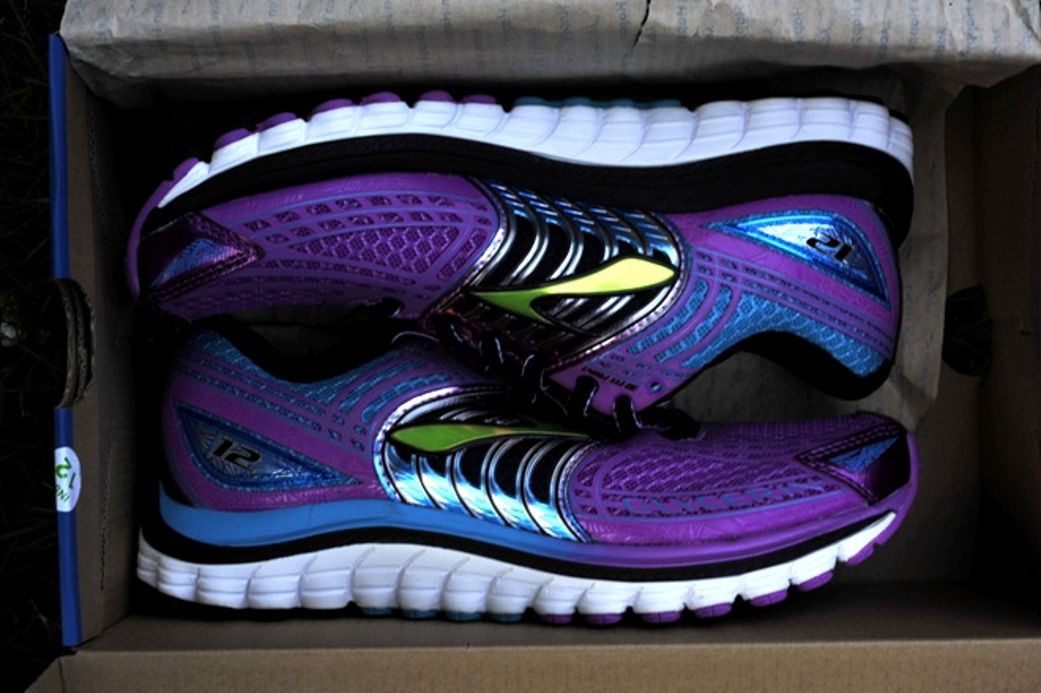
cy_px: 346
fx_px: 1589
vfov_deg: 24.6
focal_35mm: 55
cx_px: 520
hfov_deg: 36.3
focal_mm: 55
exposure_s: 1/6
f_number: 22
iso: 400
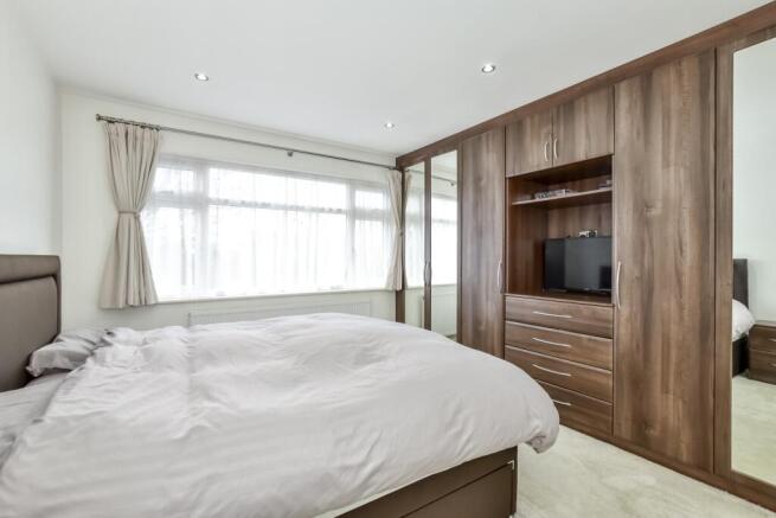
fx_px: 323
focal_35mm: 15
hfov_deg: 100.4
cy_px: 259
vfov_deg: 77.4
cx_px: 388
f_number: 8
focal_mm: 10
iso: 640
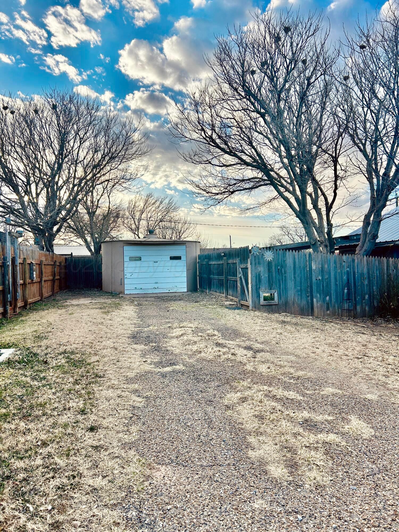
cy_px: 266
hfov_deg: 53.1
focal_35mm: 26
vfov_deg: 67.3
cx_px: 200
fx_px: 400
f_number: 1.5
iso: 50
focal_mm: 5.7
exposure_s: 1/2404
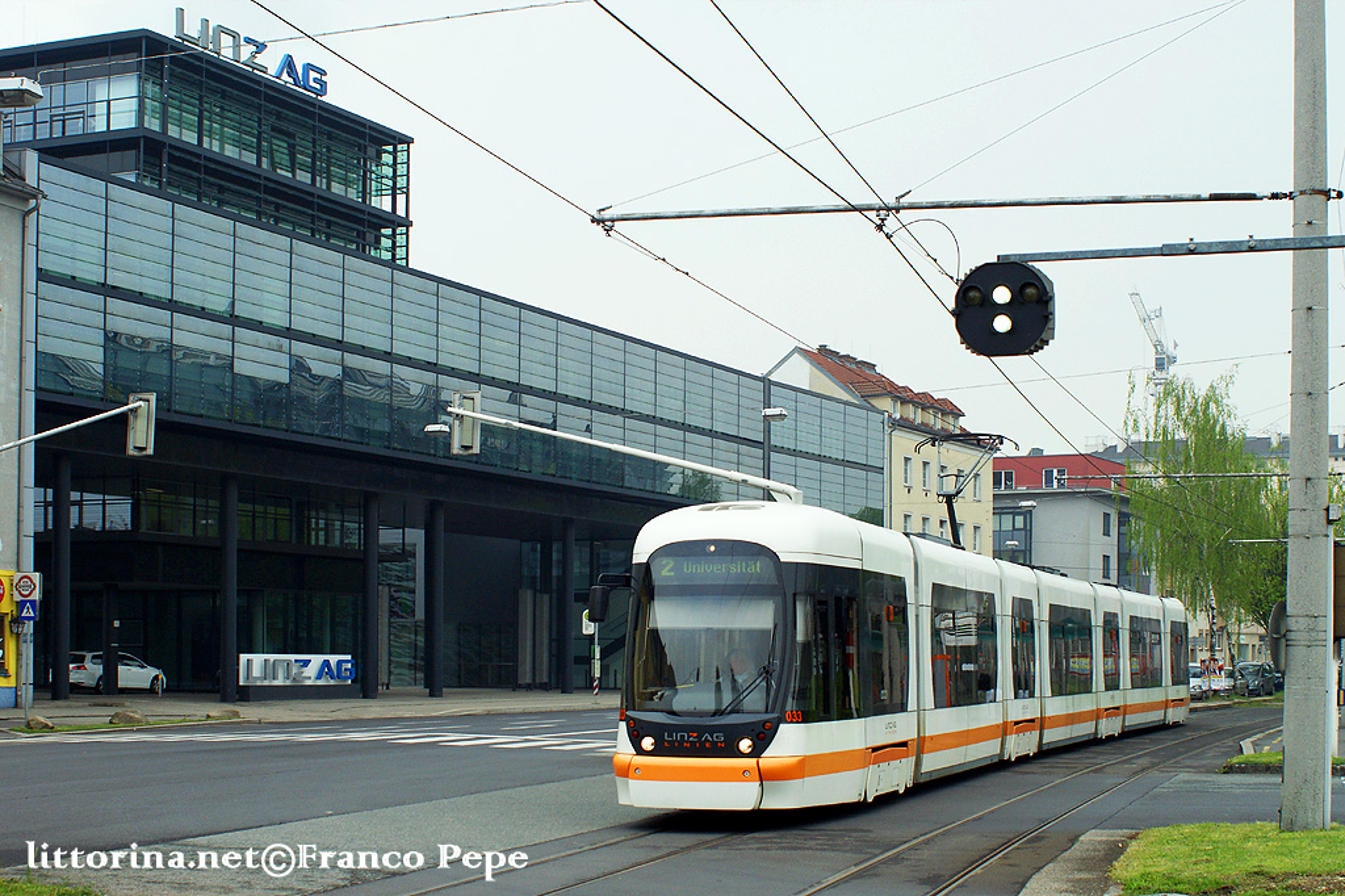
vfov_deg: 25.7
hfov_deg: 37.9
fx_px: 1961
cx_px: 672
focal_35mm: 52
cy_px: 448
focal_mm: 35
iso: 400
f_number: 5.6
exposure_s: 1/500
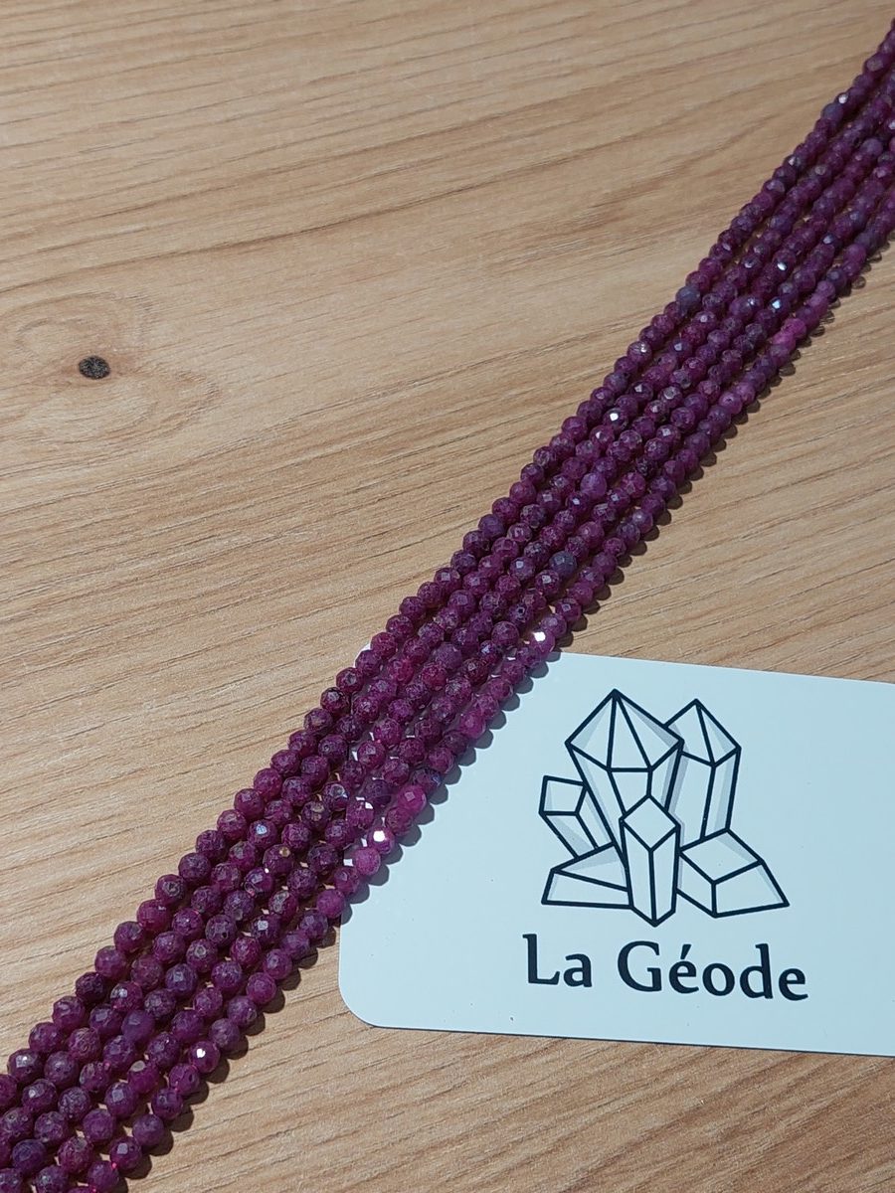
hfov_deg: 56.8
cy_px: 596
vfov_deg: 71.6
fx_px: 827
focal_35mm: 24
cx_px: 448
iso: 50
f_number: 1.8
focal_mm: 5.23
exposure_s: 1/100
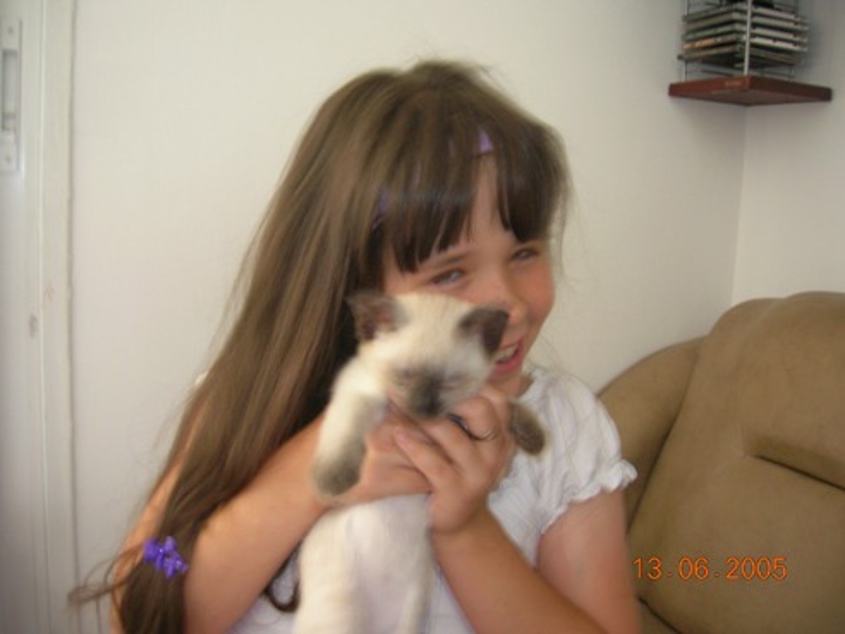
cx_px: 422
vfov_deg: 41.8
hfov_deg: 54.0
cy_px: 317
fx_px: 830
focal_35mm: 34
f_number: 2.9
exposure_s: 1/3.6
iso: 117
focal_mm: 5.7
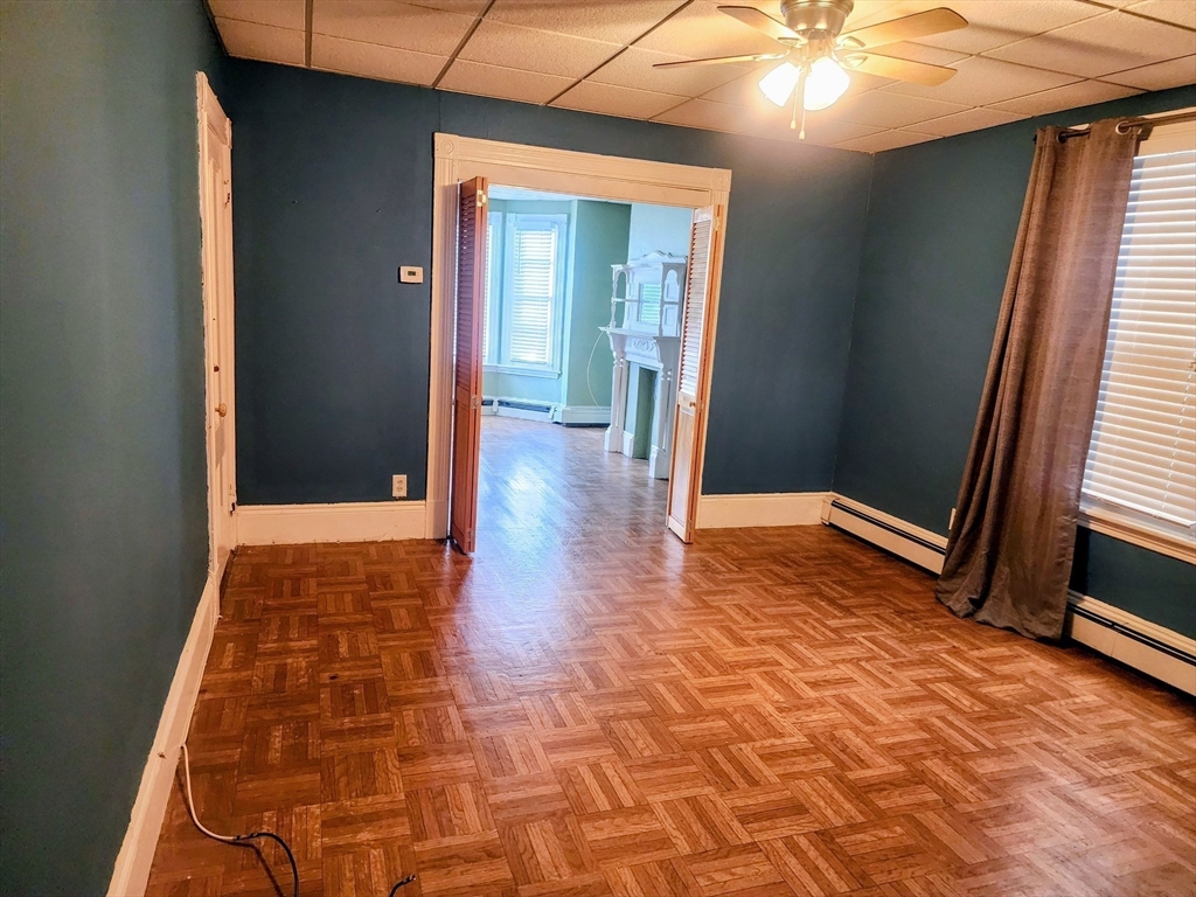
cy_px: 448
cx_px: 598
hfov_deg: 73.9
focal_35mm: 23
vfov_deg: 58.9
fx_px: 795
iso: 1000
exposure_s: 1/120
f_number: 1.8
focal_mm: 6.4
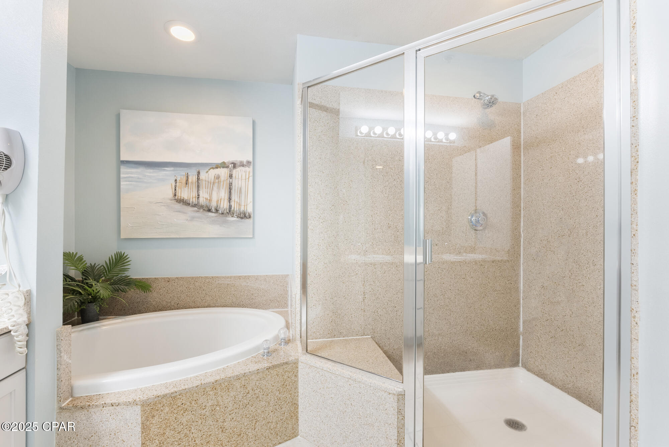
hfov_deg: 94.9
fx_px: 307
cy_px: 224
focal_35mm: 16
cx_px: 334
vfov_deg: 72.1
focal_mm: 16.5
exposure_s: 1/2.5
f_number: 8
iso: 320
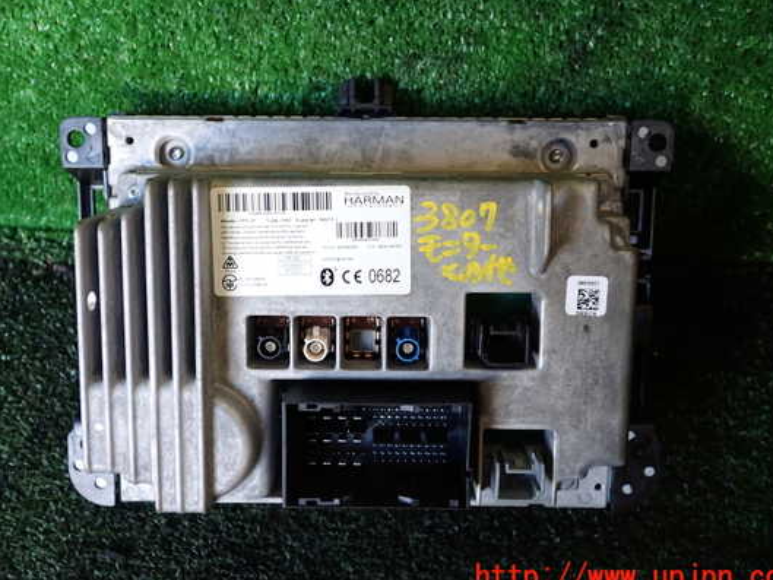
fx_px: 759
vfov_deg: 41.8
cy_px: 267
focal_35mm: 34
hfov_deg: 53.9
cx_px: 367
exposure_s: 1/40
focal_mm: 5.4
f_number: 2.3
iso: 200
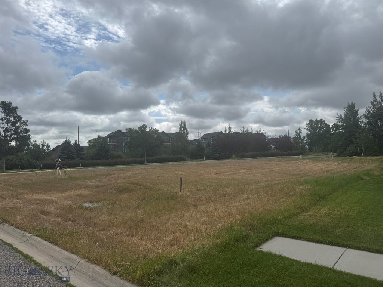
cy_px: 144
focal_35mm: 24
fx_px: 266
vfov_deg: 56.8
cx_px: 192
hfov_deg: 71.6
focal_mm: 6.76
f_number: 1.78
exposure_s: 1/9009
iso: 80
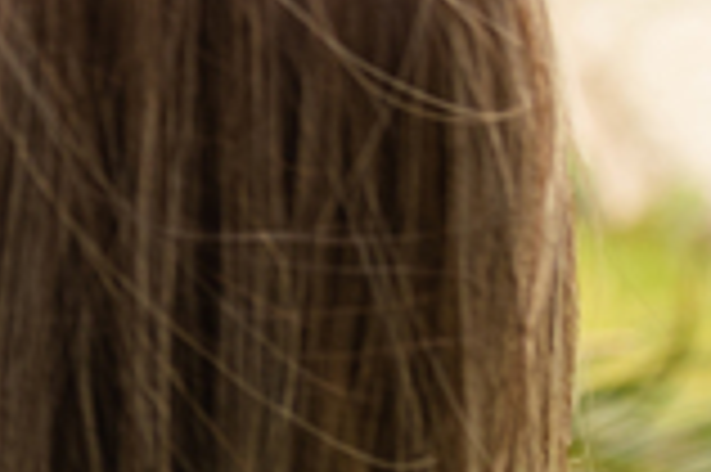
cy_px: -133
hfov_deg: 7.1
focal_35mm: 266
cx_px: -1210
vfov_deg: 5.1
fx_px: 5248
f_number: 3.5
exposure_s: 1/200
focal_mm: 35
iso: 125
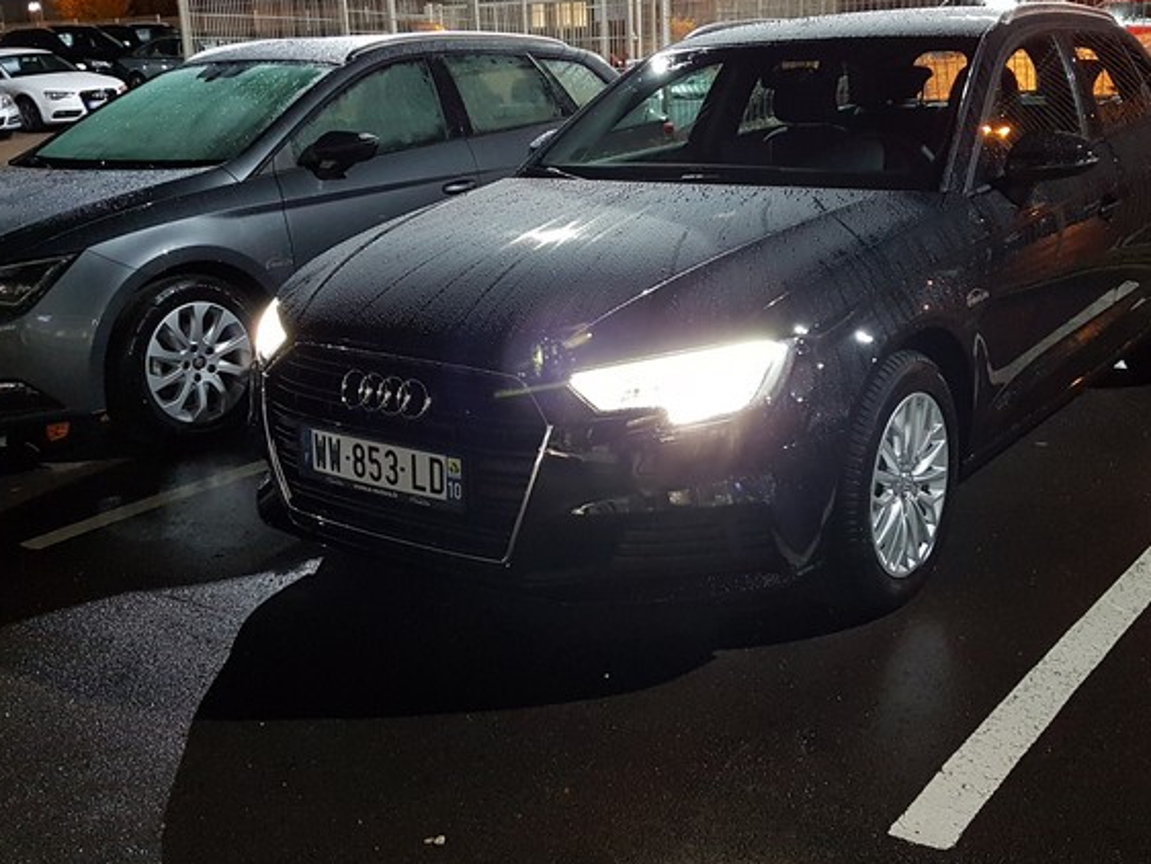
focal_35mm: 37
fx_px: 1231
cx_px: 664
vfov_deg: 38.6
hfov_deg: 49.9
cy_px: 369
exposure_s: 1/10
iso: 250
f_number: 1.7
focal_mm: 4.2
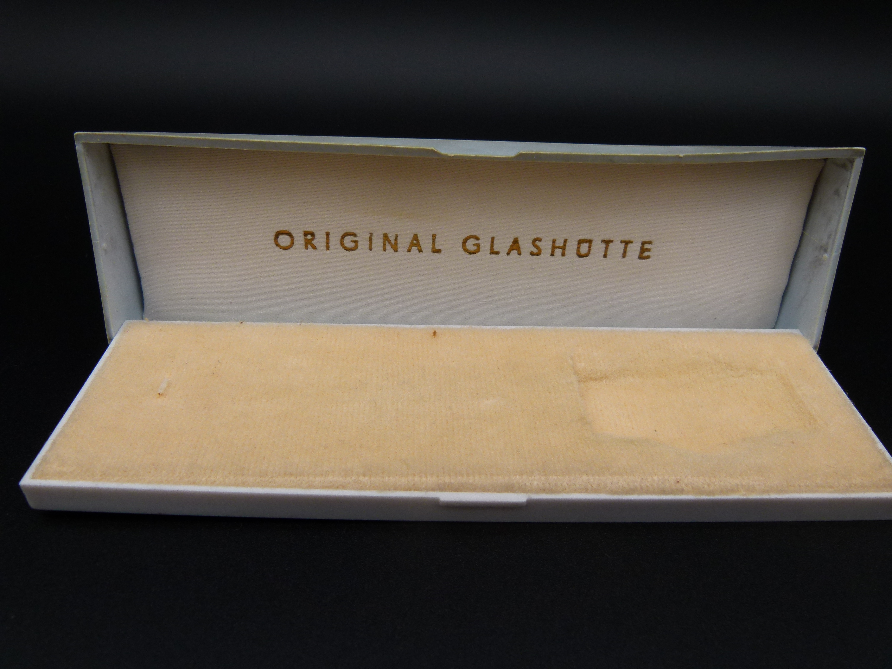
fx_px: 644
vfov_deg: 54.9
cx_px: 446
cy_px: 334
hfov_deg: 69.4
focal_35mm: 25
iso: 100
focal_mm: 4.5
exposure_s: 1/125
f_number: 4
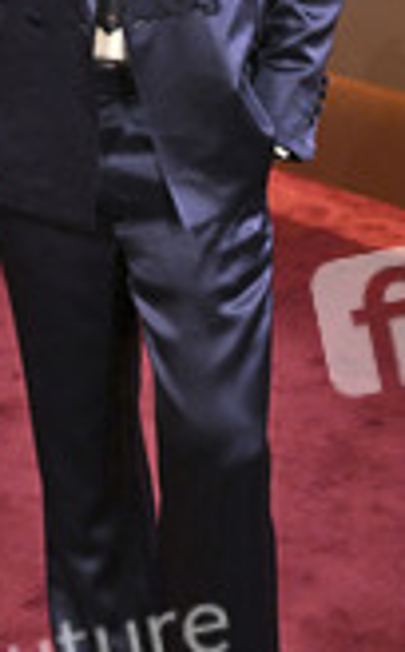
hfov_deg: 12.8
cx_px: 155
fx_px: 1808
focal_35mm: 102
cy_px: 103
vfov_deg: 20.1
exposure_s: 1/320
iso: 2500
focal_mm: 41
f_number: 5.6
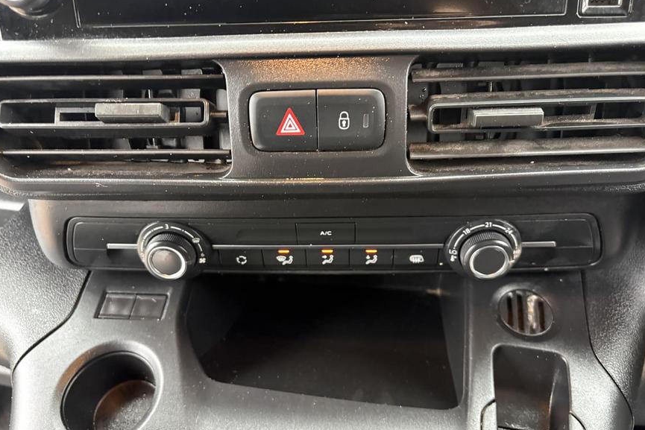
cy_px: 230
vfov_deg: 46.4
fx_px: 502
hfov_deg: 65.5
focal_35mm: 28
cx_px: 330
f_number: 1.6
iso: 640
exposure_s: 1/30
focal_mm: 5.96
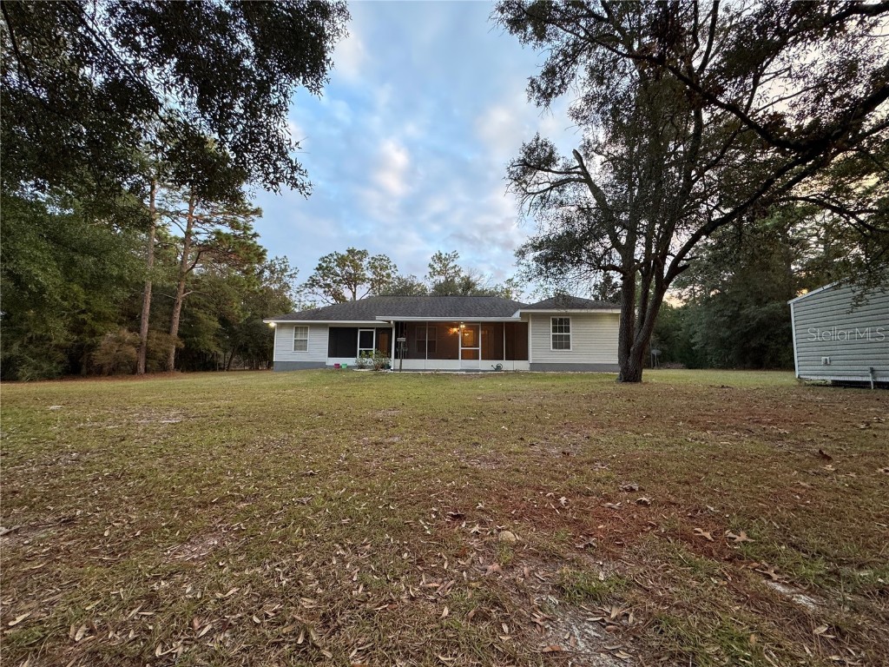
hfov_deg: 102.1
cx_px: 444
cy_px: 334
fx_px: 360
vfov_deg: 85.7
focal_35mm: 14
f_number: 2.2
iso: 80
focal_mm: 2.22
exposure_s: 1/99
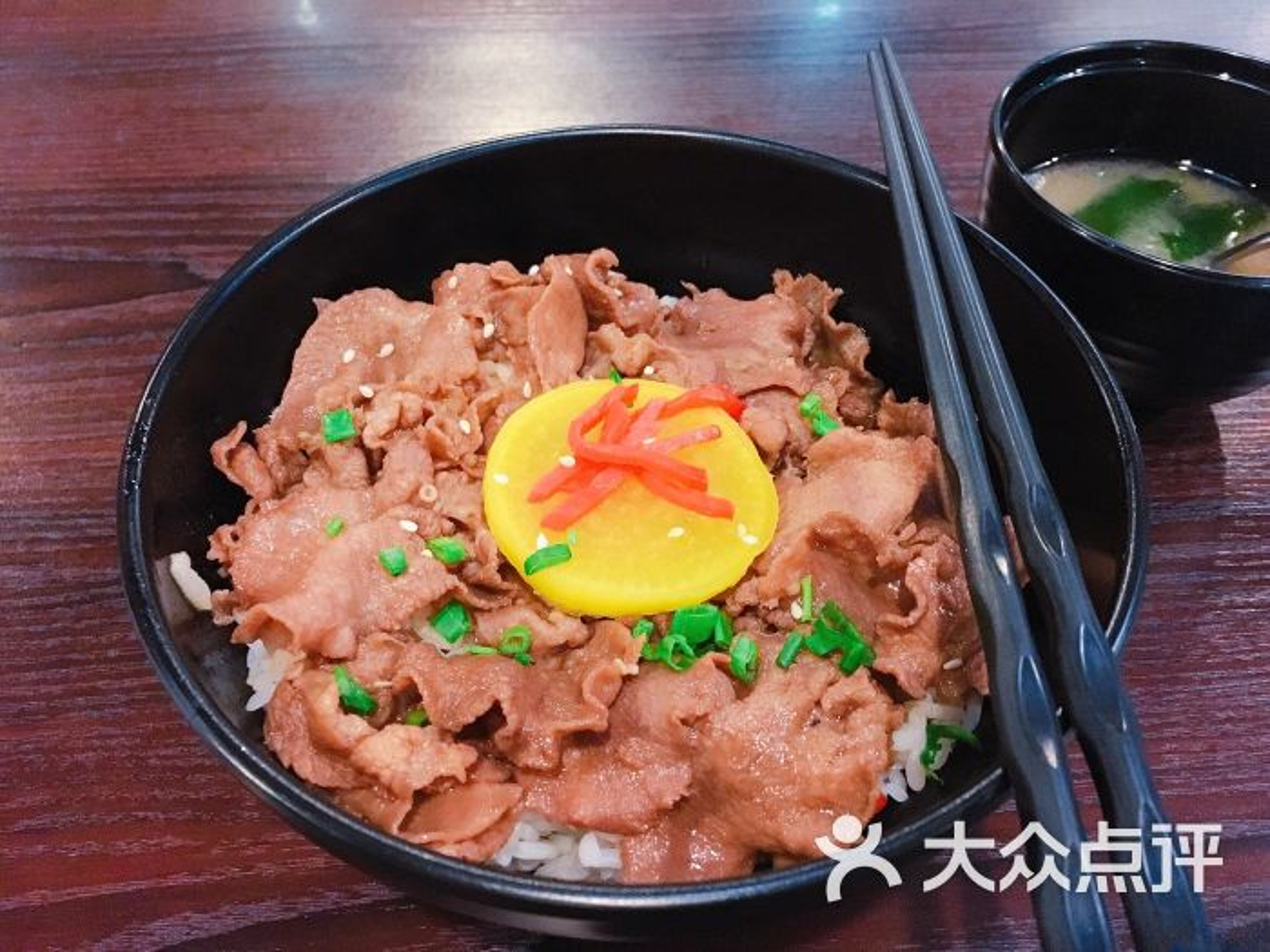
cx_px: 635
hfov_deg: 61.7
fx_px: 1064
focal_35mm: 29
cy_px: 476
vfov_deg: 48.2
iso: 320
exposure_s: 1/17
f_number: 2.2
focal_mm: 4.15
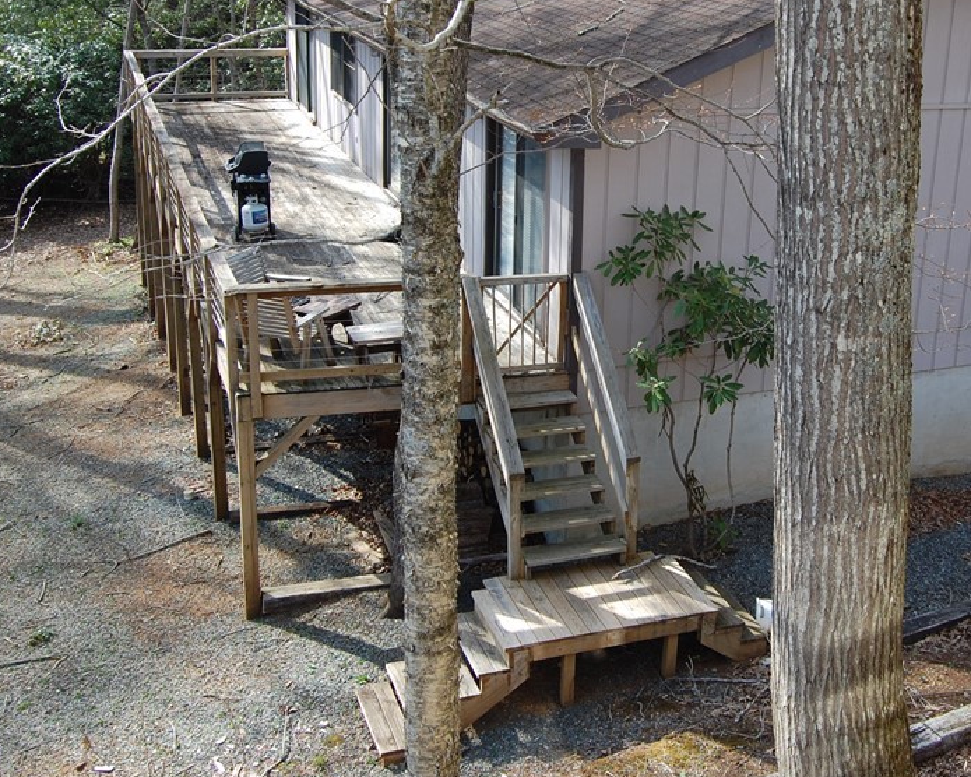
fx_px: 1264
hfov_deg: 41.7
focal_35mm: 44
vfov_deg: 34.0
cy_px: 289
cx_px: 613
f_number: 6.3
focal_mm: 20
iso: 200
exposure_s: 1/160
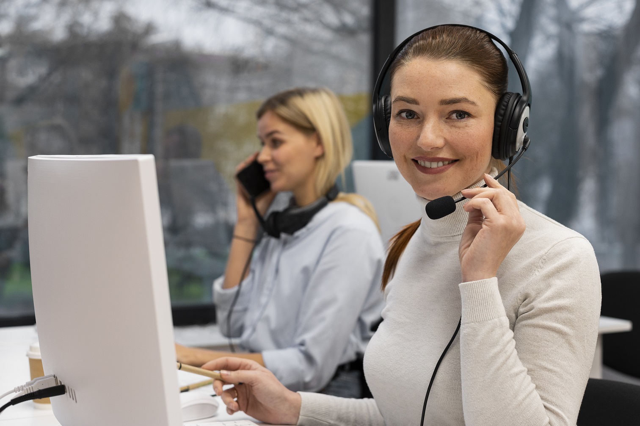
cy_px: 213
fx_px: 888
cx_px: 320
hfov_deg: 39.6
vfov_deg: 27.0
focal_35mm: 50
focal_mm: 50
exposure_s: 1/250
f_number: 3.5
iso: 800
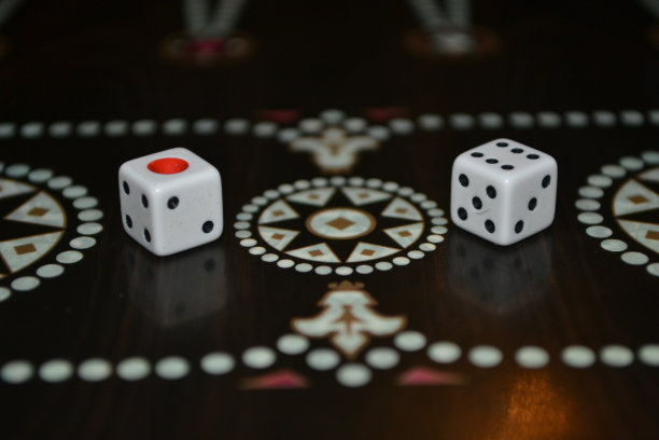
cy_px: 220
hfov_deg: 24.6
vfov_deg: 16.6
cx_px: 330
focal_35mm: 82
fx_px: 1510
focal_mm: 55
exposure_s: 1/60
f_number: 5.6
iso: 280
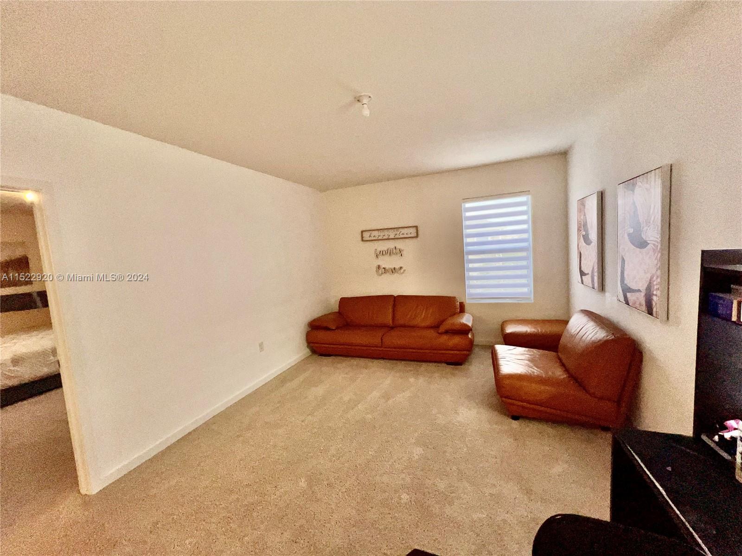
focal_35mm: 13
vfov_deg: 89.9
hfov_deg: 106.2
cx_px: 371
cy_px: 278
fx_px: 279
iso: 32
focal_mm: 1.57
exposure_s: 1/122
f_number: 1.8
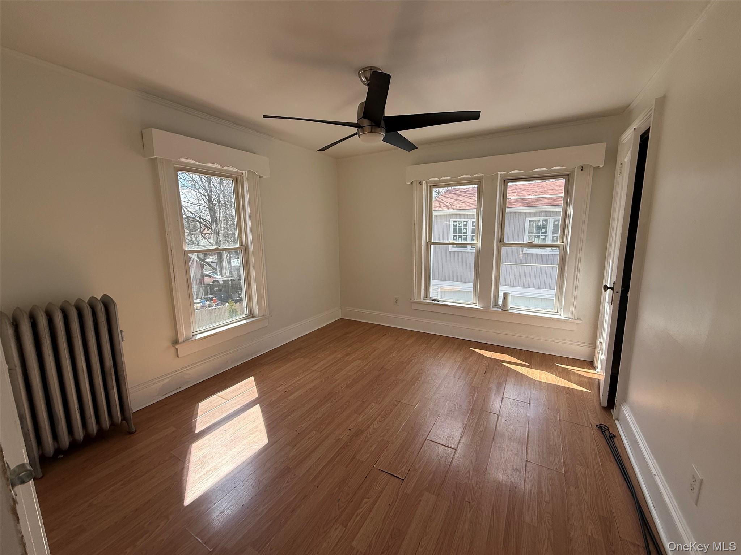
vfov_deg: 85.7
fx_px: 300
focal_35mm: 14
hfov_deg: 102.1
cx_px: 370
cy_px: 278
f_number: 2.2
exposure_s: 1/393
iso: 50
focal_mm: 2.22
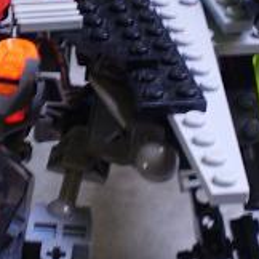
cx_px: 71
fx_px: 1084
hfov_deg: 13.6
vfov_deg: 13.6
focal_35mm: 128
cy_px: 62
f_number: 3.1
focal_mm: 6.3
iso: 125
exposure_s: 1/10
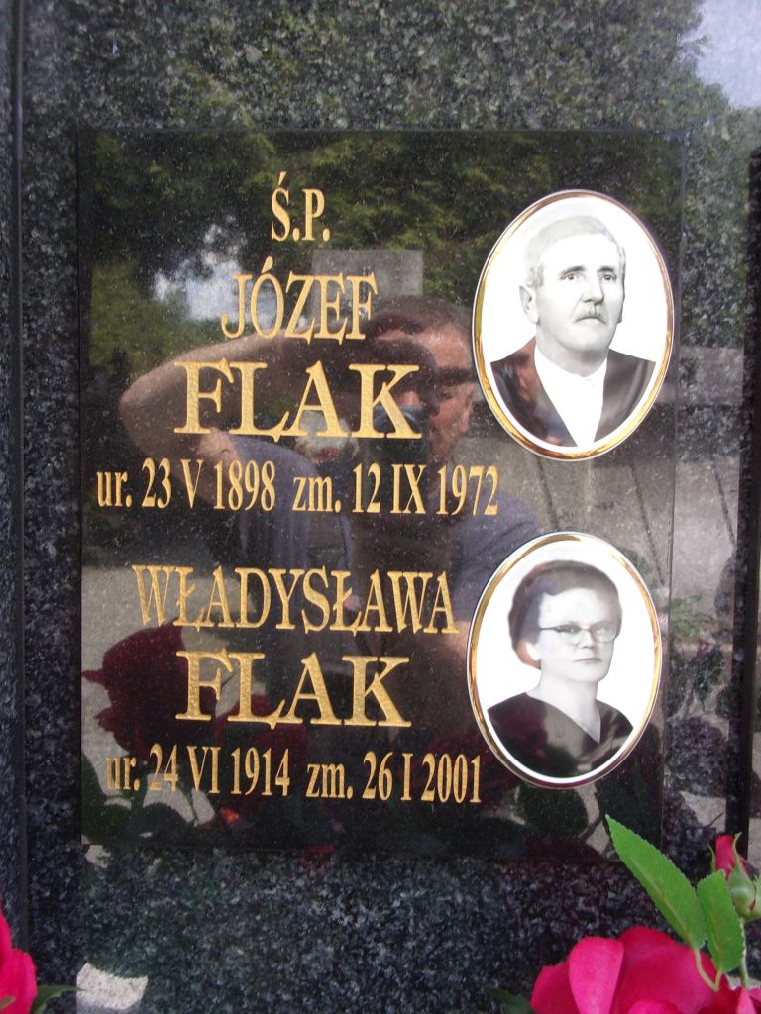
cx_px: 380
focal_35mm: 28
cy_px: 507
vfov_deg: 63.4
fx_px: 821
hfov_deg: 49.7
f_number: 3.9
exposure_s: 1/50
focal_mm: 5.1
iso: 80
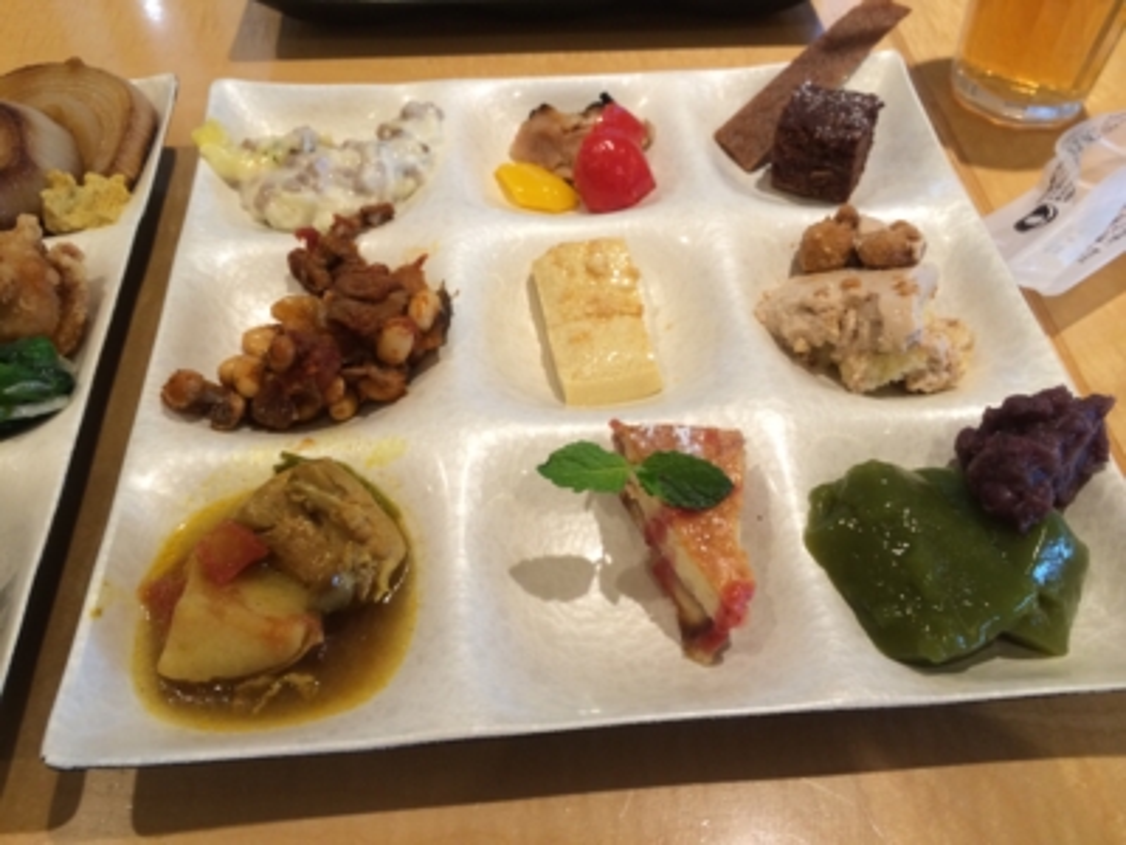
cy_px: 422
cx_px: 563
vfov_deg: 46.8
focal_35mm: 30
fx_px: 976
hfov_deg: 60.0
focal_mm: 4.12
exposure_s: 1/33
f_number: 2.2
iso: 64
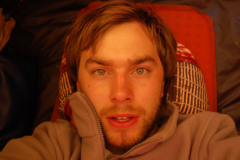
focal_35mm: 45
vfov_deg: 29.8
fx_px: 300
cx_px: 120
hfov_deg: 43.6
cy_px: 80
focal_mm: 30
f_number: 4.5
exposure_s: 1/80
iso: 400
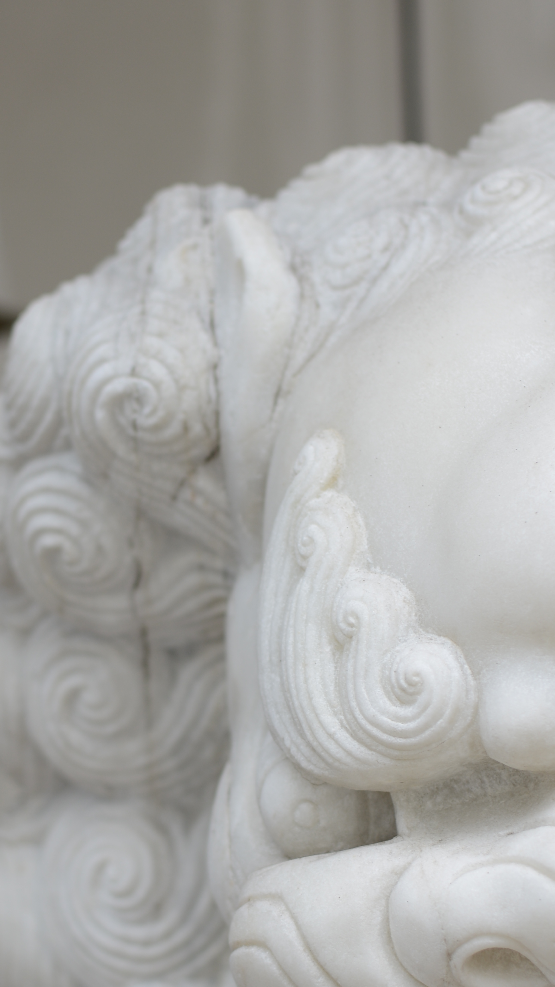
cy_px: 706
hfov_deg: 12.0
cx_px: 215
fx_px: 2642
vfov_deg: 21.0
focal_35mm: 101
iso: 100
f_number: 2.8
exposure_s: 1/100
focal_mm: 50
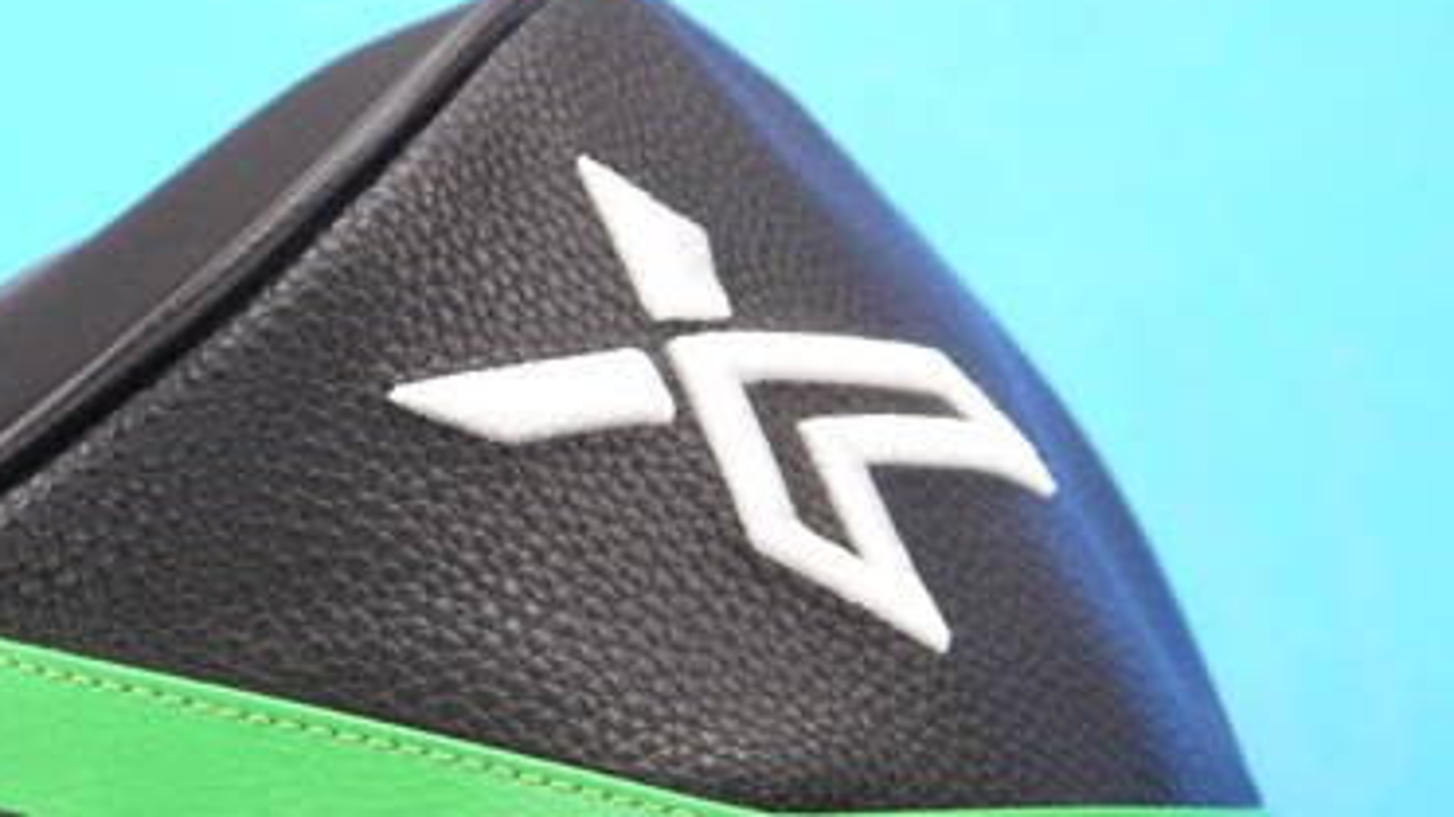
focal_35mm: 105
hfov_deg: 20.1
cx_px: 207
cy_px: 817
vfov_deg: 11.4
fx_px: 4047
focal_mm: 28
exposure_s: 1/80
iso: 800
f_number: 4.8
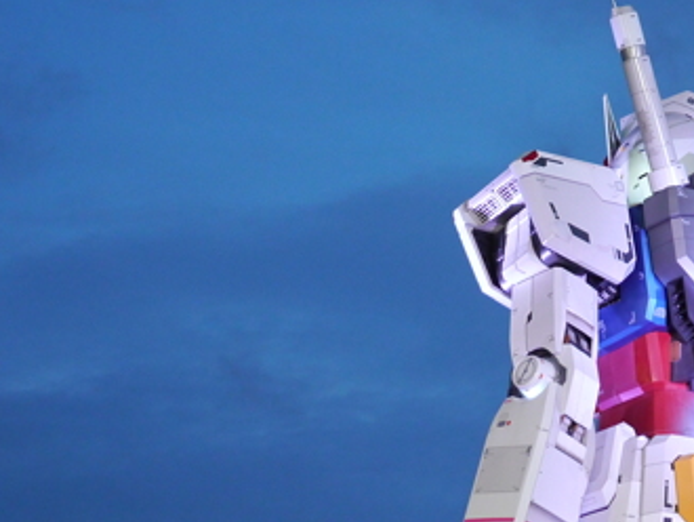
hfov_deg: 15.9
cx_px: 423
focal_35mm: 124
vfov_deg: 12.0
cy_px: 194
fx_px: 2488
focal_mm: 20
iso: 640
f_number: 1.7
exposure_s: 1/60
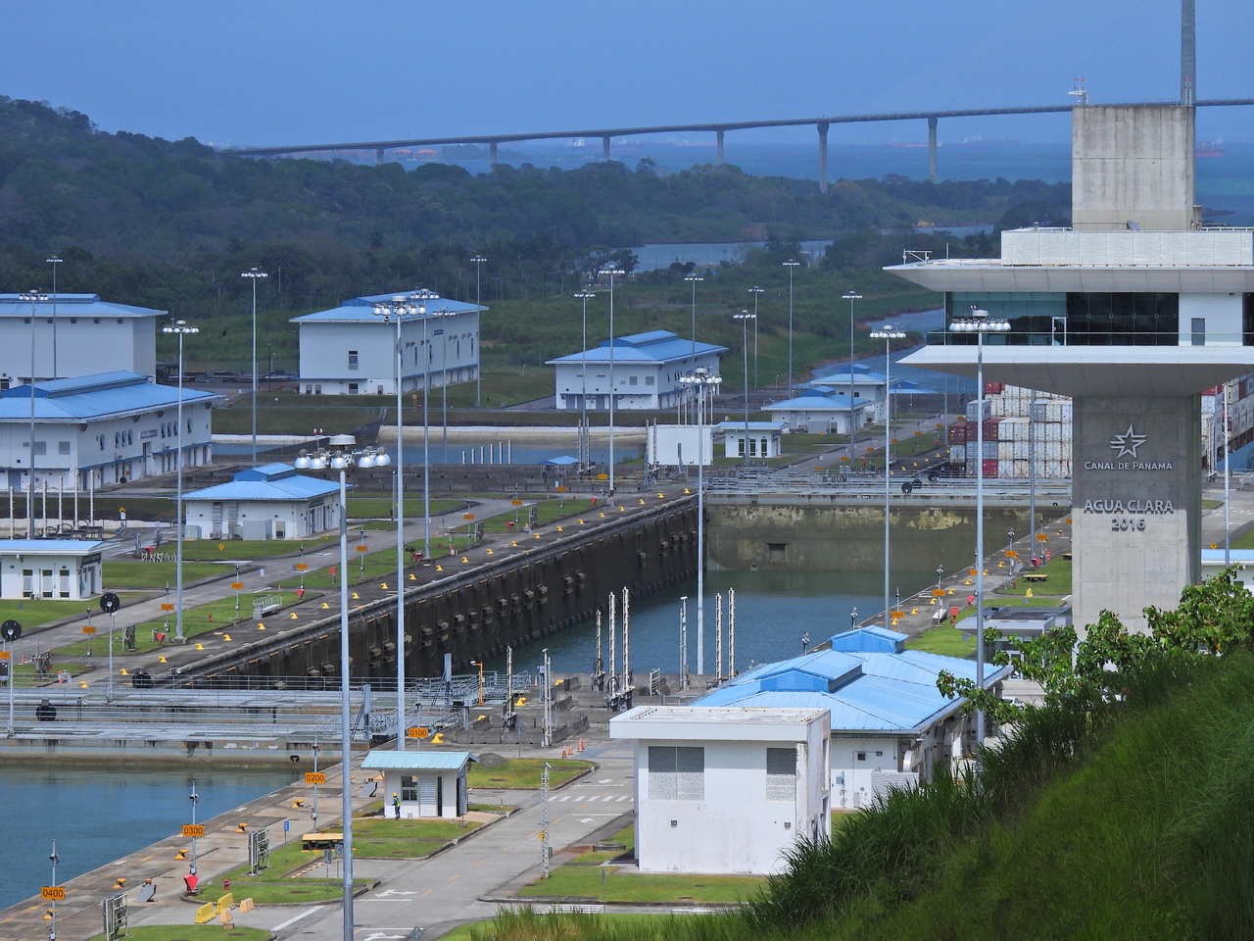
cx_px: 627
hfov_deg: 10.7
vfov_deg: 8.0
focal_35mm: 185
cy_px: 470
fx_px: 6702
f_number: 5
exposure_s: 1/1600
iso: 100
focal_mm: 33
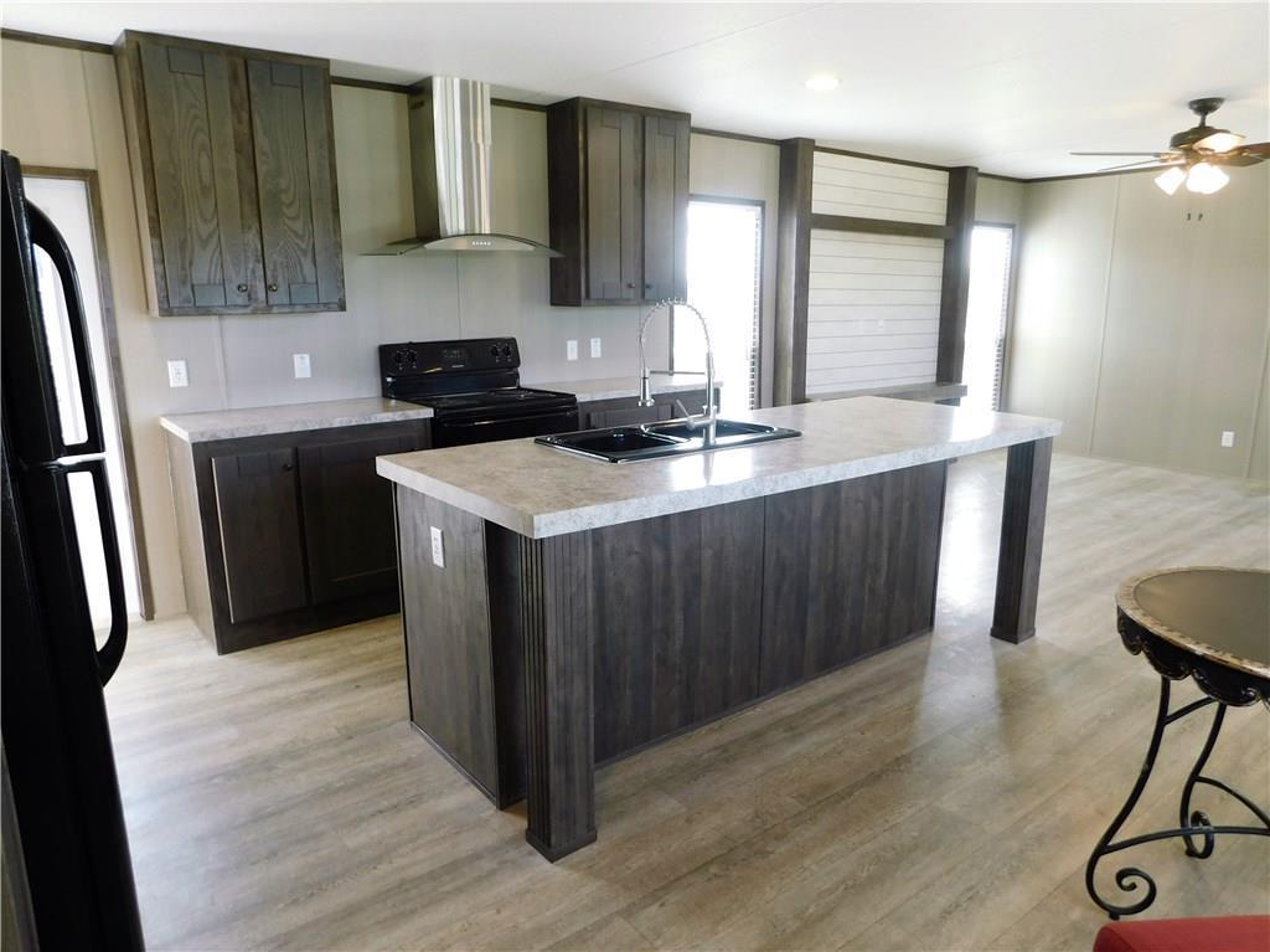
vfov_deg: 58.8
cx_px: 635
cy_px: 476
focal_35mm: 23
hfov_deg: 74.0
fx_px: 843
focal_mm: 4
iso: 125
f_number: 3
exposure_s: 1/30
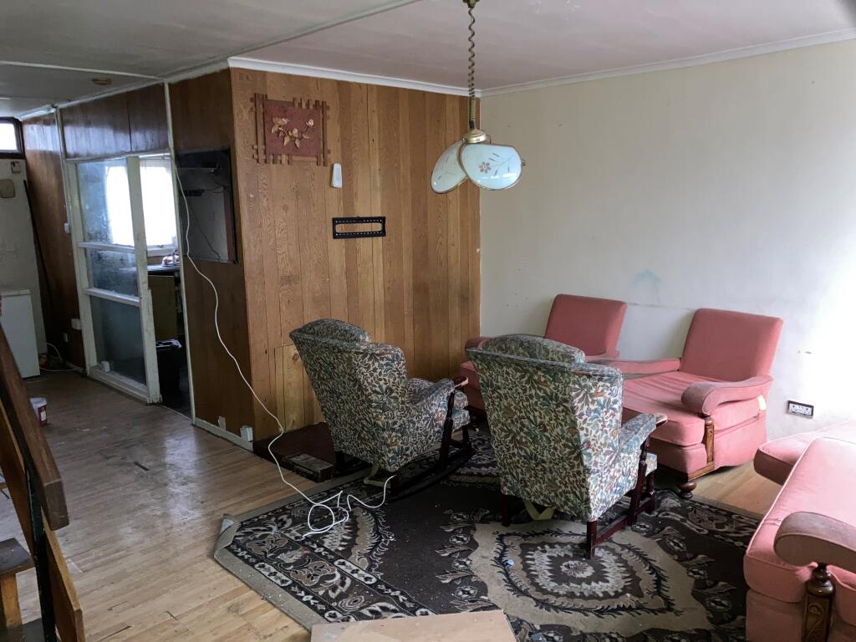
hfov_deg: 63.4
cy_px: 321
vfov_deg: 49.7
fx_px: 692
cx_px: 428
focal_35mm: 28
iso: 160
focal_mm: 3.99
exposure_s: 1/4
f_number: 1.8
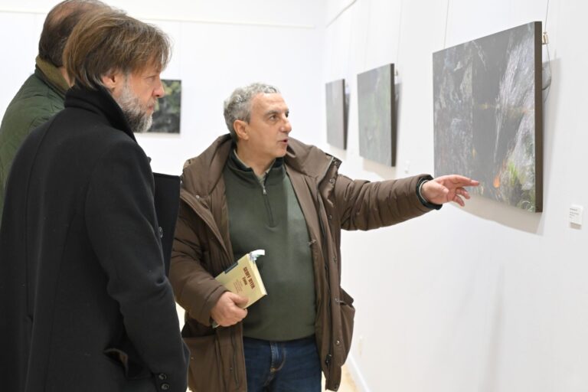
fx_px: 1045
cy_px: 196
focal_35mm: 64
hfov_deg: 31.4
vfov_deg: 21.2
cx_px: 294
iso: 1600
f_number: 4
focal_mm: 43
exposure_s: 1/250
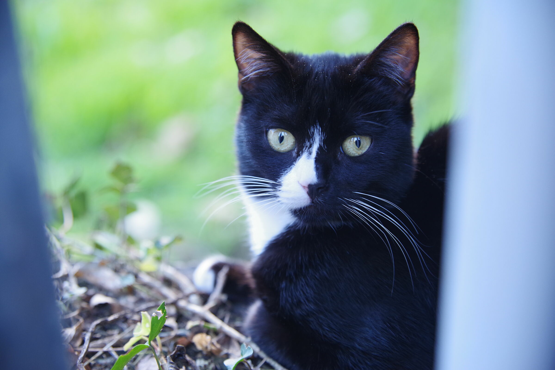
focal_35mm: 70
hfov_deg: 28.8
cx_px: 278
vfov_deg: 19.5
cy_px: 185
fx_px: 1079
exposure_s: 1/40
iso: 800
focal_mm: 70
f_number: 3.2
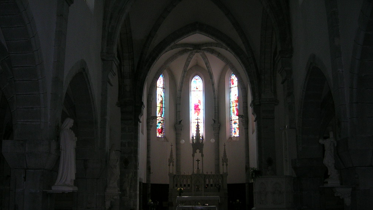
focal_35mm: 39
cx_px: 183
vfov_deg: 30.4
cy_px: 122
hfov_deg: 51.6
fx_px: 386
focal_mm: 5.4
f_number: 2.8
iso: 63
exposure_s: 1/60.1
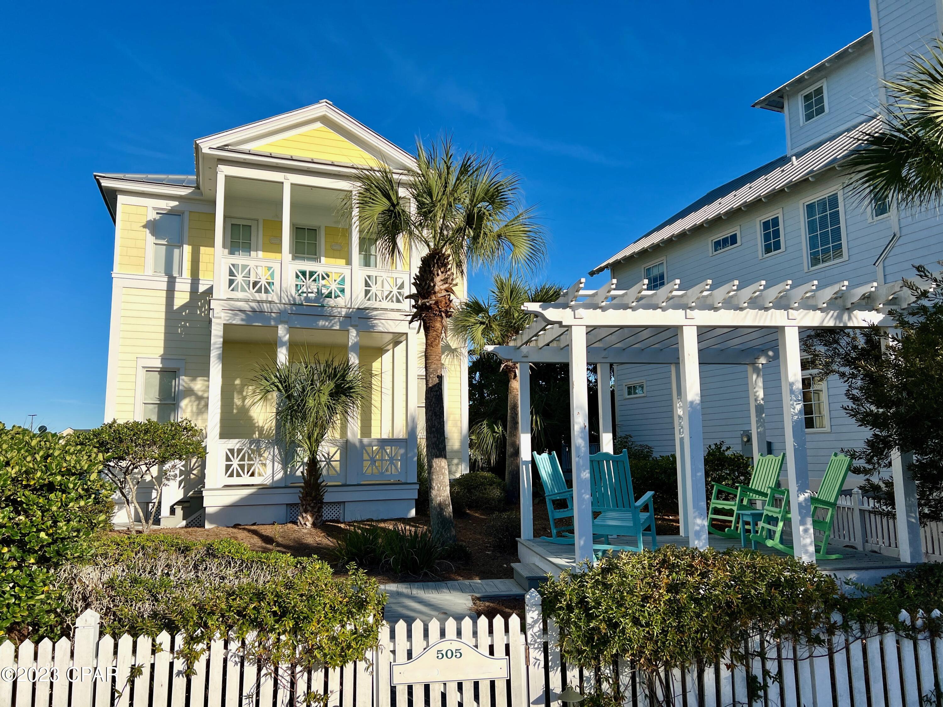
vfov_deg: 53.1
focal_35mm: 26
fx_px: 708
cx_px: 472
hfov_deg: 67.3
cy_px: 354
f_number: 1.5
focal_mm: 5.7
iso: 50
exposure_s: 1/5319
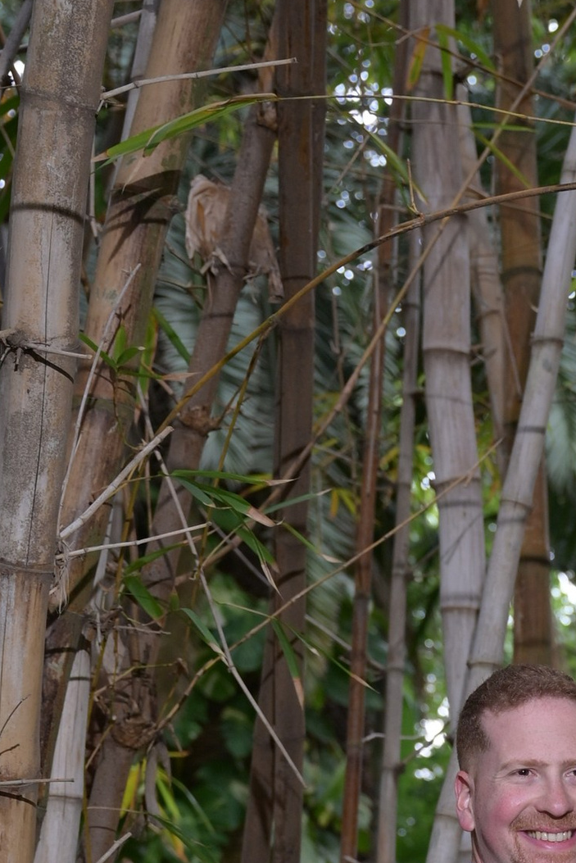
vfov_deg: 13.9
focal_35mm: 142
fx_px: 3404
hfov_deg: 9.5
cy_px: 1081
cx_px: 799
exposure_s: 1/160
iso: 250
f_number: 3.5
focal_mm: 39
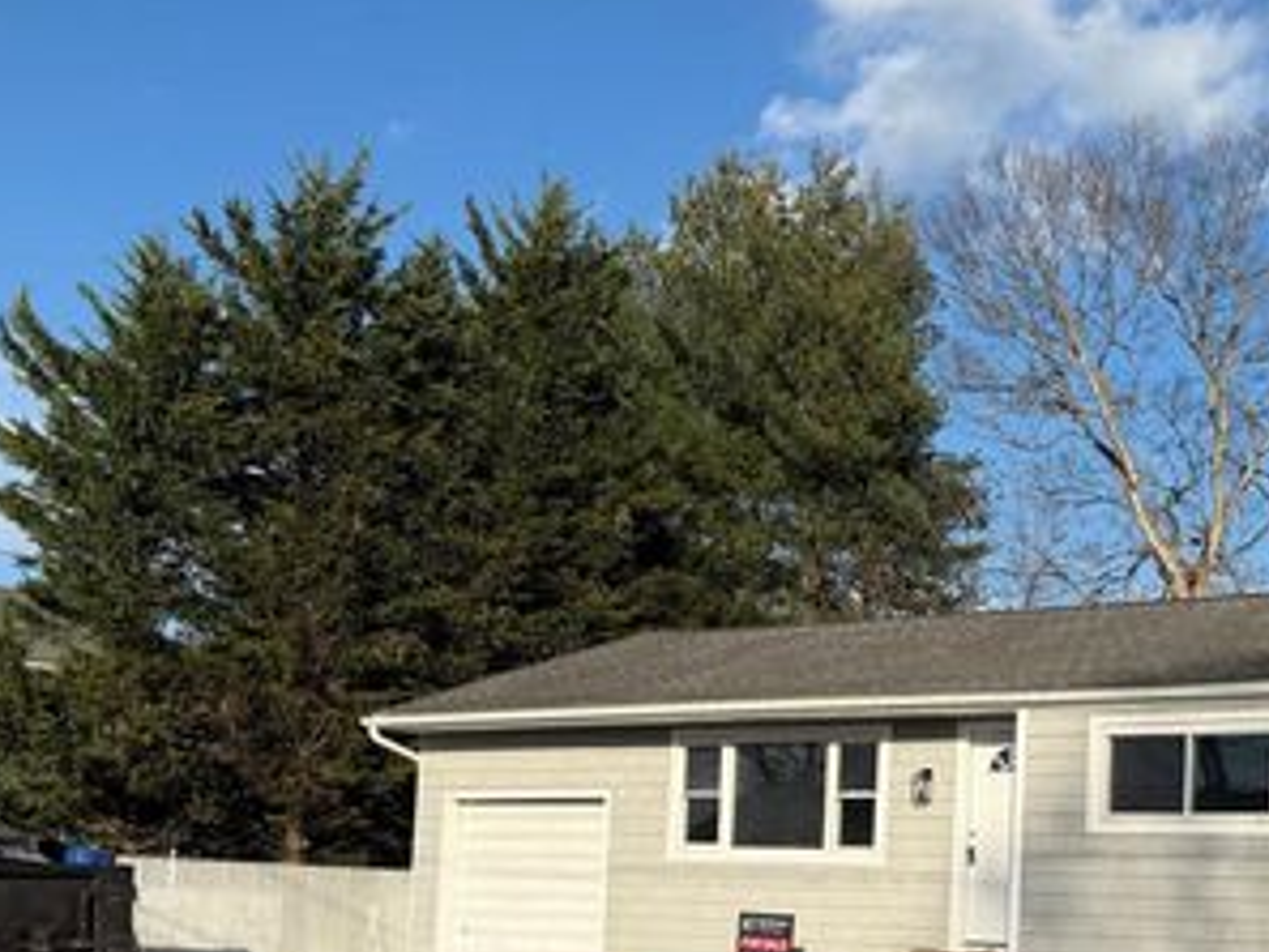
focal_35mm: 48
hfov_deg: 37.4
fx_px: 1760
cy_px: 809
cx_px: 1107
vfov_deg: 29.3
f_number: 1.78
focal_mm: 6.76
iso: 80
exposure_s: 1/4975
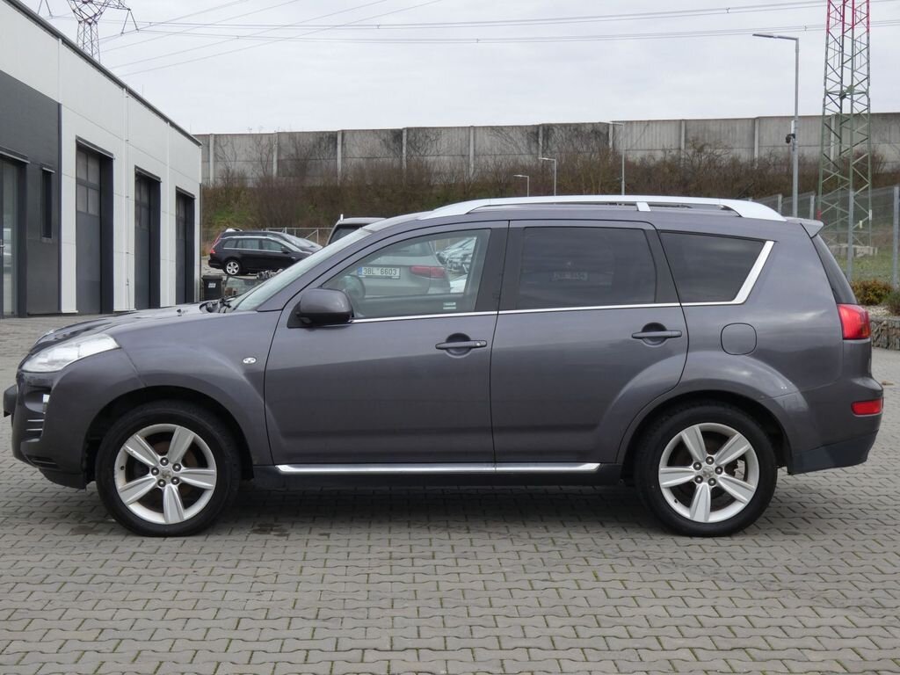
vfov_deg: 27.5
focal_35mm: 53
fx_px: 1378
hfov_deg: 36.2
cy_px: 338
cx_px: 450
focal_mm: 9.5
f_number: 5.6
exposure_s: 1/80
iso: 80
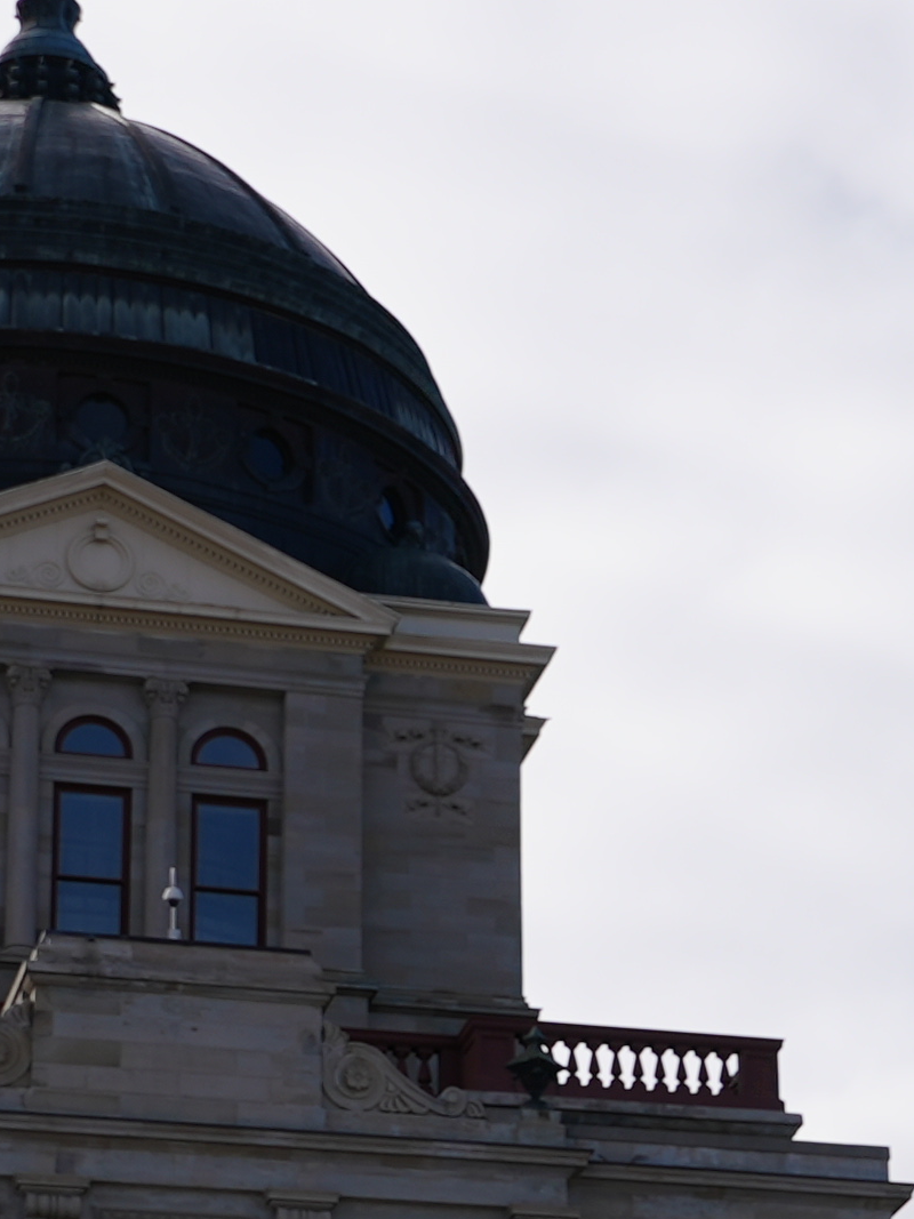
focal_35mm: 130
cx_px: 1027
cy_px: 1043
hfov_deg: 11.2
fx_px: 4578
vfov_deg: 15.0
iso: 80
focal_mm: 34
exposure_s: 1/800
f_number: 5
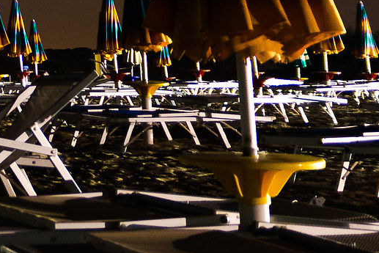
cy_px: -97
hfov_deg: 14.0
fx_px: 1246
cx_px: -425
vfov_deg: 11.2
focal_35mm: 118
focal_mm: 17
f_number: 2.8
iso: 800
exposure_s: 2.5
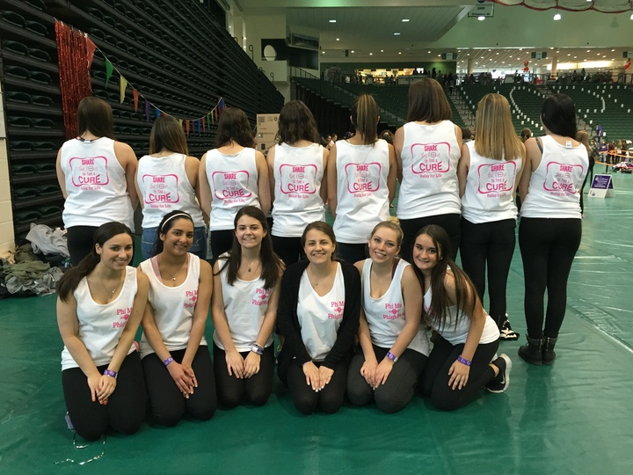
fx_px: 530
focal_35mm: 29
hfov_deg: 61.7
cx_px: 316
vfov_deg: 48.2
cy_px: 238
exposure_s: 1/30
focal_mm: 4.15
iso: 100
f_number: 2.2
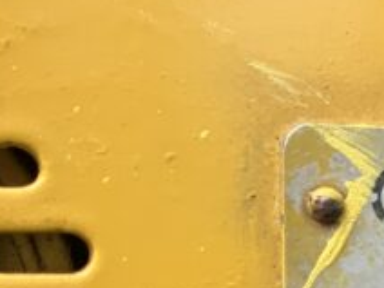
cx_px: 853
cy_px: 355
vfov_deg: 10.4
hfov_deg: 12.0
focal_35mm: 140
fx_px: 1553
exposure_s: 1/128
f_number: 1.8
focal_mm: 3
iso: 16
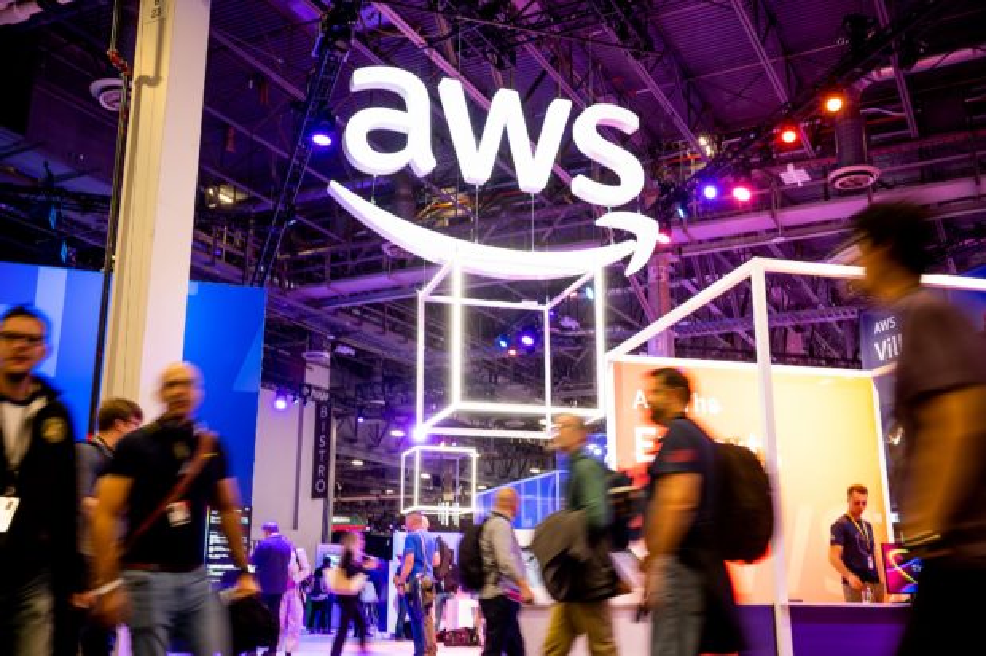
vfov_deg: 35.0
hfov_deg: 50.7
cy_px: 328
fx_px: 1040
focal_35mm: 38
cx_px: 493
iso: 280
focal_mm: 38
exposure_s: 1/10
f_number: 4
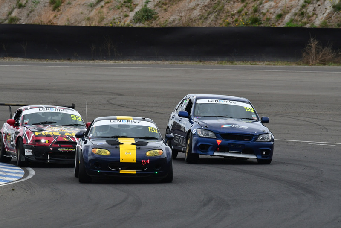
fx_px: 5827
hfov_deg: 3.4
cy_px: 114
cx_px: 170
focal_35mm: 615
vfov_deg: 2.2
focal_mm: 410
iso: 800
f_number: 11
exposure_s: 1/640
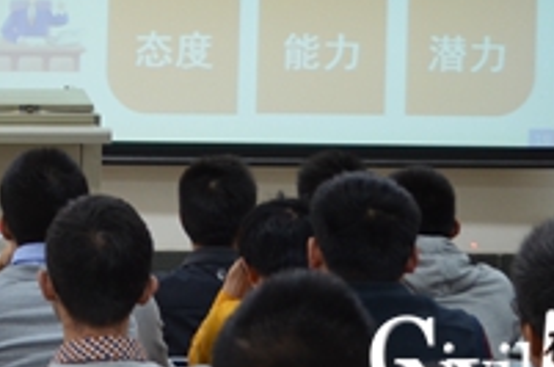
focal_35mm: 170
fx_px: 2610
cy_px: -65
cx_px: -179
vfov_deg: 8.0
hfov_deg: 11.8
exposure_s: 1/60
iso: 640
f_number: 5
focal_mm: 38
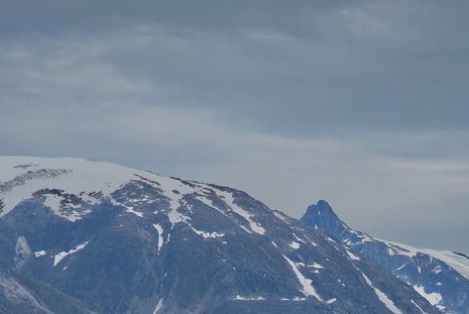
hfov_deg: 6.2
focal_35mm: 330
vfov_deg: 4.2
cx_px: 271
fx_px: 4303
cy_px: 410
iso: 100
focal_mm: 120
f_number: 8
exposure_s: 1/250
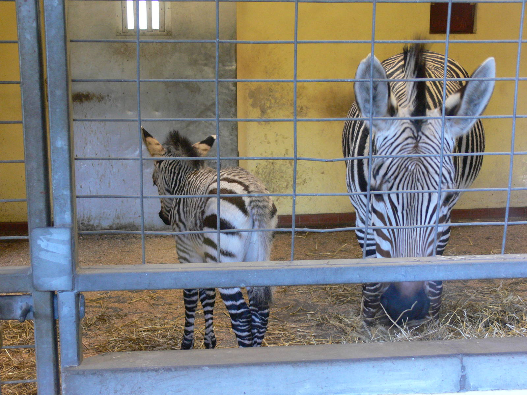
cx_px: 264
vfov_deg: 28.0
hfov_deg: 36.8
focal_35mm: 52
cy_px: 198
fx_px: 792
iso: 200
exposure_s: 1/8
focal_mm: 11
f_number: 3.2
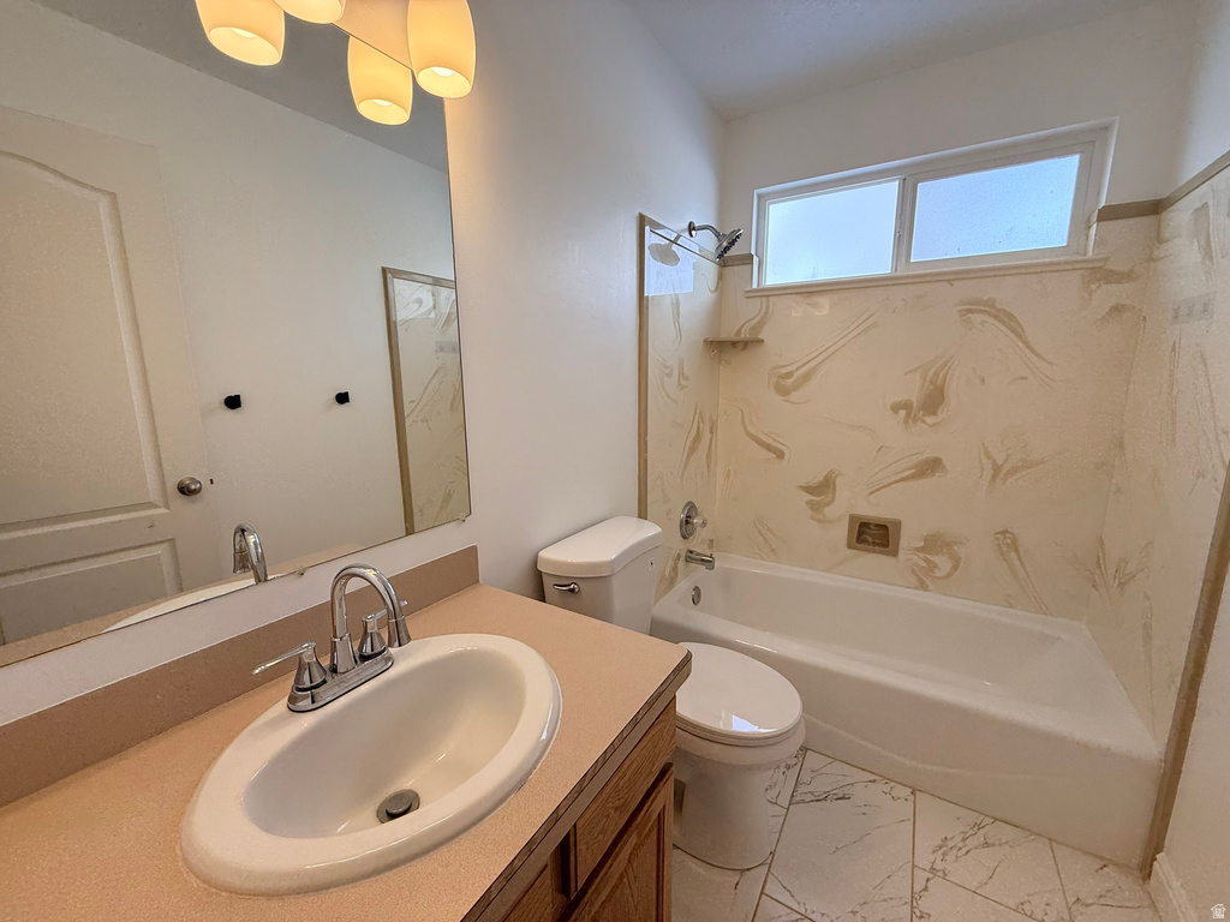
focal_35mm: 14
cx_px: 615
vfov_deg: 85.7
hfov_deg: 102.1
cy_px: 461
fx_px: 497
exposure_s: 1/218
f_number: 2.2
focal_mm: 2.22
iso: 64
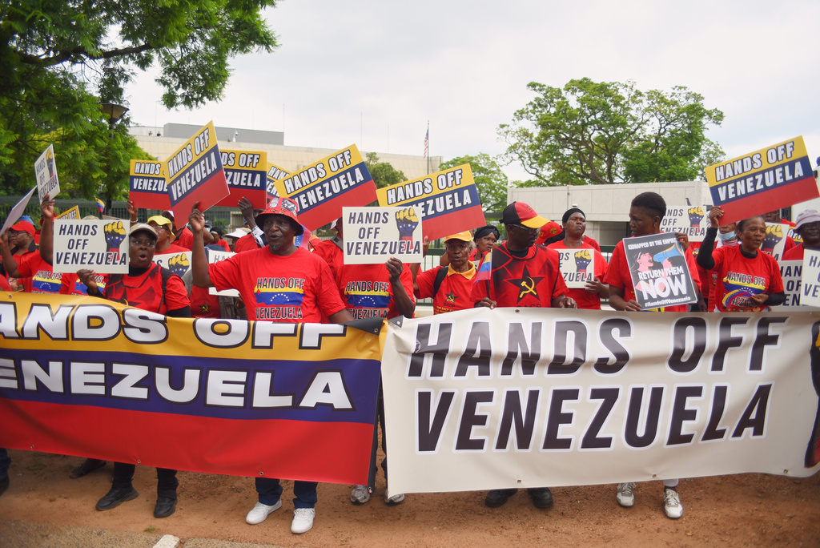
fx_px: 638
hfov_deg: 65.4
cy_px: 274
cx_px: 410
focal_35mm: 28
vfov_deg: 46.5
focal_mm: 28
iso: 100
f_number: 2.8
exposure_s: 1/1000
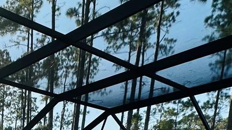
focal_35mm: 49
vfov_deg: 17.6
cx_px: -71
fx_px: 301
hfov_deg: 31.9
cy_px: 258
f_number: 2.2
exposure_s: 1/319
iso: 40
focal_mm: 2.22
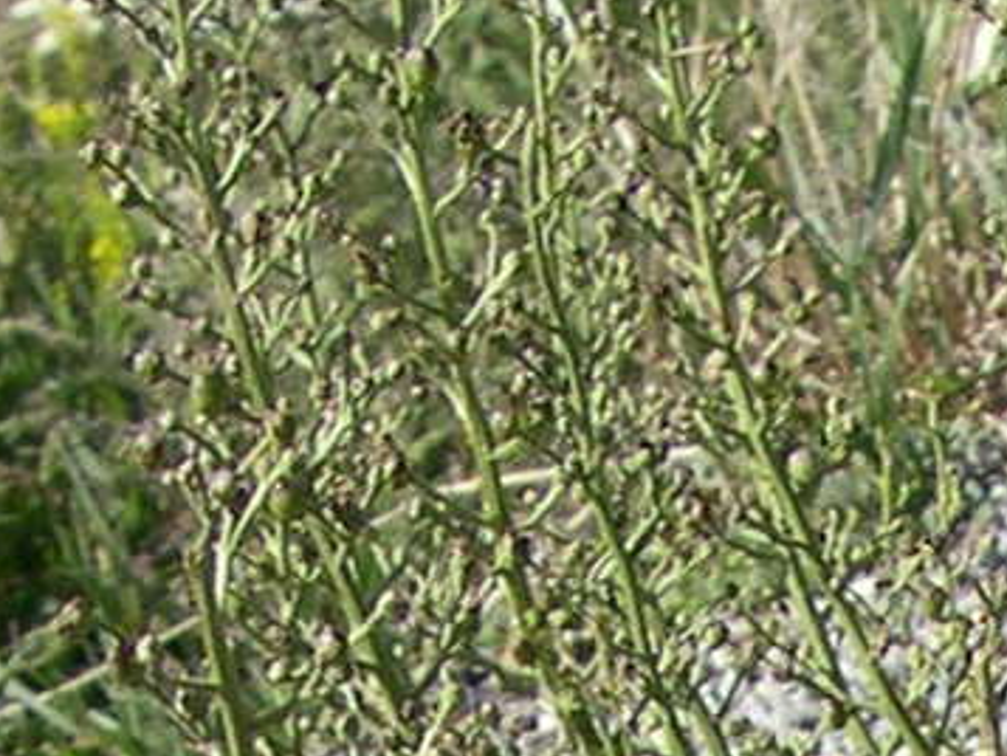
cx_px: 1661
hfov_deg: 10.4
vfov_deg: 7.7
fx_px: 5267
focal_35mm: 181
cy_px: 1677
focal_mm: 8
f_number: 7.6
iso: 100
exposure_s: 1/141
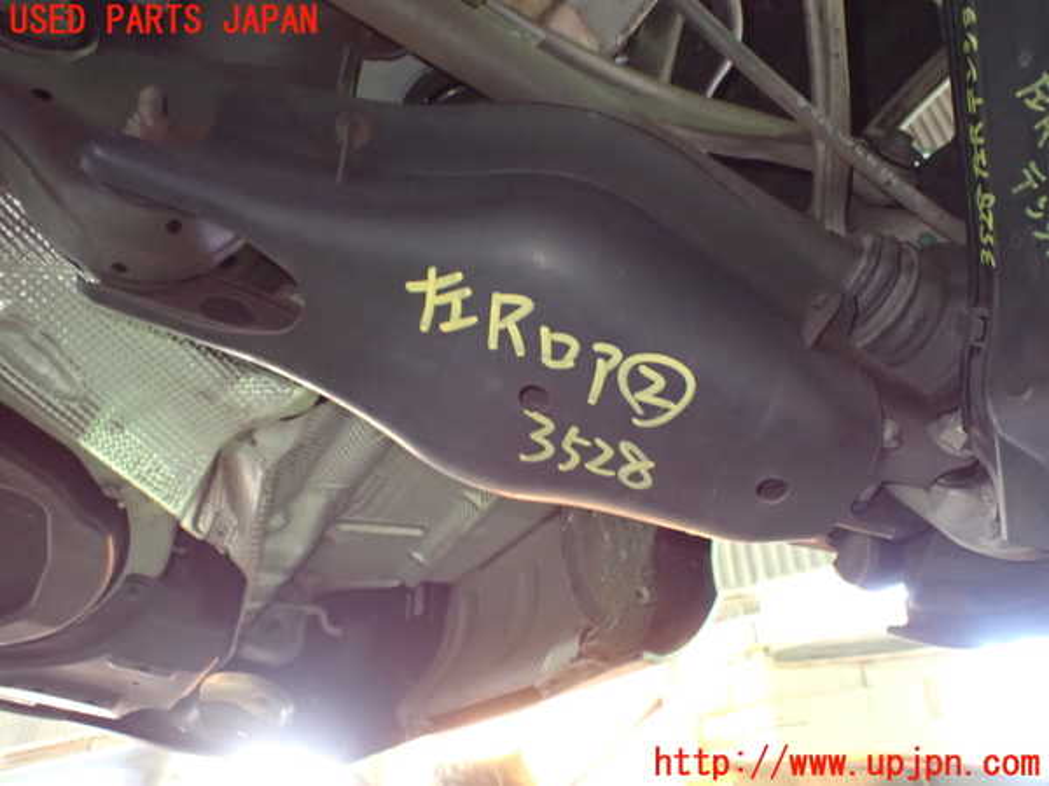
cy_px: 393
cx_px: 524
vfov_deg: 46.8
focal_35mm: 30
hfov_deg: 60.0
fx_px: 909
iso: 1250
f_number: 2.3
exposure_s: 1/30
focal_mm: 5.4
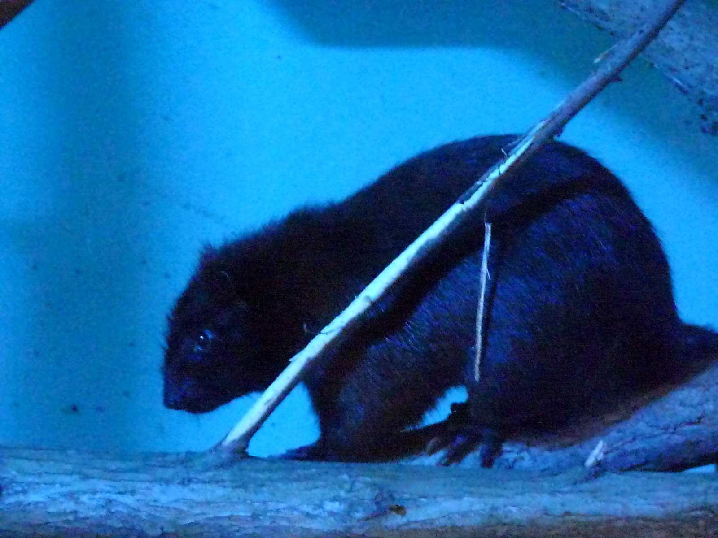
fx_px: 3339
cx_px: 359
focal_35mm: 161
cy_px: 269
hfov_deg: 12.3
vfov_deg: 9.2
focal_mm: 29
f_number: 3.7
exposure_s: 1/6
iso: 6400
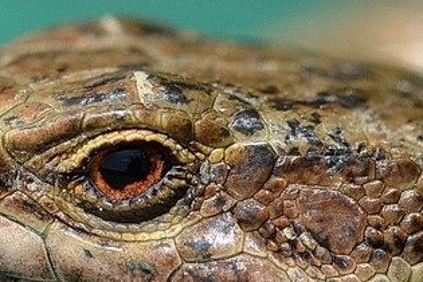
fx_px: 6011
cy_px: 173
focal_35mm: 512
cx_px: 52
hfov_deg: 4.0
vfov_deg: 2.7
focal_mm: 105
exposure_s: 1/2000
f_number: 7.1
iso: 400
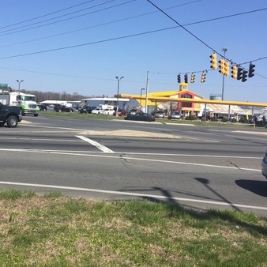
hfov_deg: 38.1
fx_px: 384
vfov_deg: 38.2
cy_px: 105
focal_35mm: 44
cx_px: 103
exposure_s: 1/2198
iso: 32
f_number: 2.2
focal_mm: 4.15
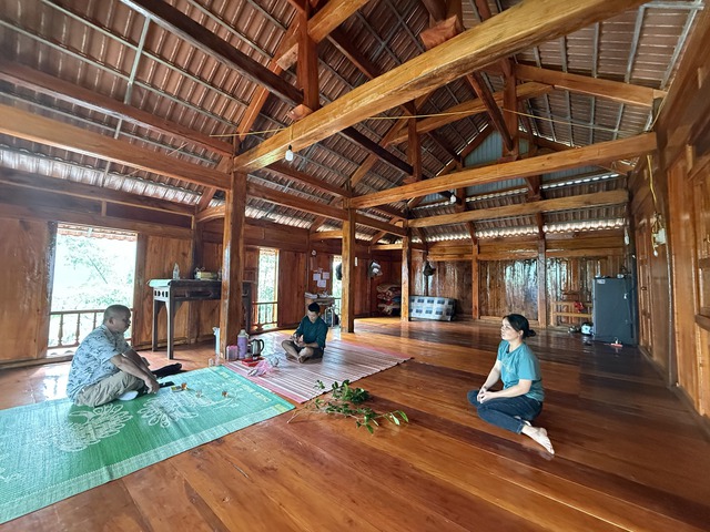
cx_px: 355
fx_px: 287
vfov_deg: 85.7
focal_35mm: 14
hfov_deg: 102.1
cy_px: 266
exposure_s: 1/60
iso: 800
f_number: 2.2
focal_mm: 2.22
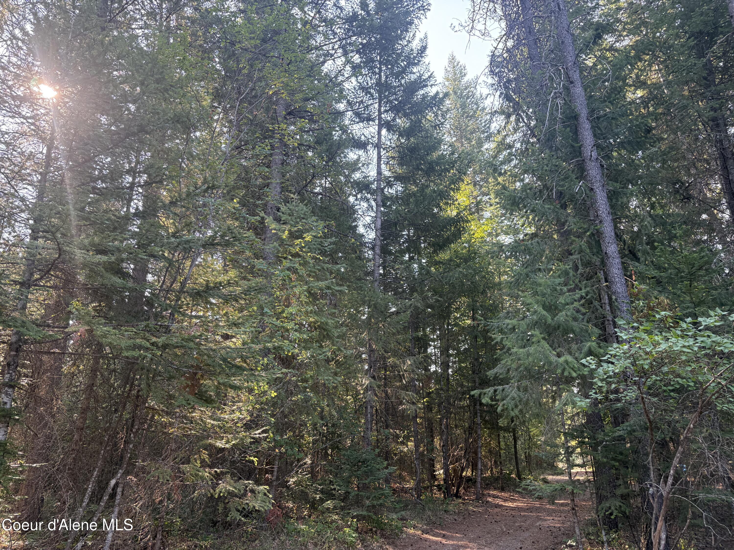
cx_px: 367
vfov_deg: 53.1
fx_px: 551
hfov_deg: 67.3
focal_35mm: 26
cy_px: 275
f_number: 1.6
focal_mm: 5.96
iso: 100
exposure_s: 1/230
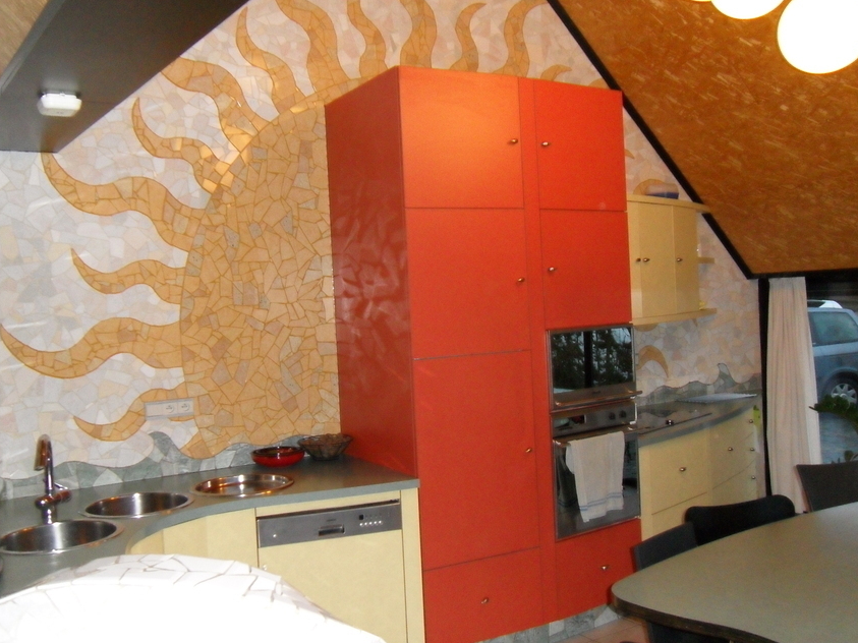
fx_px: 843
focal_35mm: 34
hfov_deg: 53.9
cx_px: 412
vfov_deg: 41.8
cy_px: 317
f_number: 3.4
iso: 400
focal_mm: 5
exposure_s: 1/45
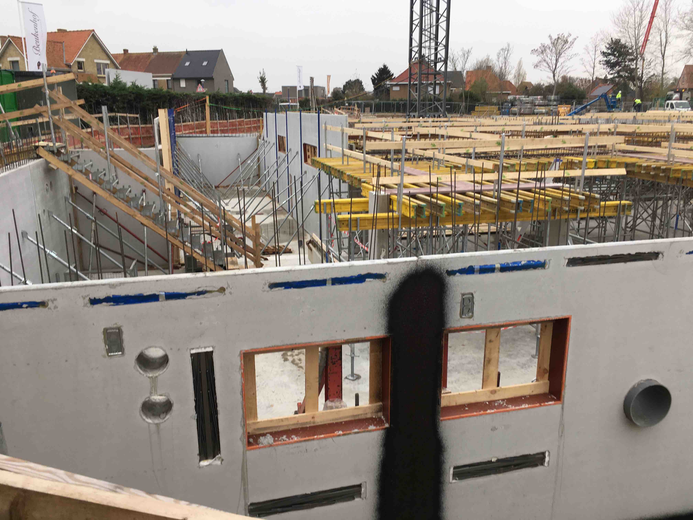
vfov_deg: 48.2
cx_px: 346
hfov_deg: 61.7
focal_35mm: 29
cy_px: 260
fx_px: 581
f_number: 2.2
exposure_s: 1/124
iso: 25
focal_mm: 4.15
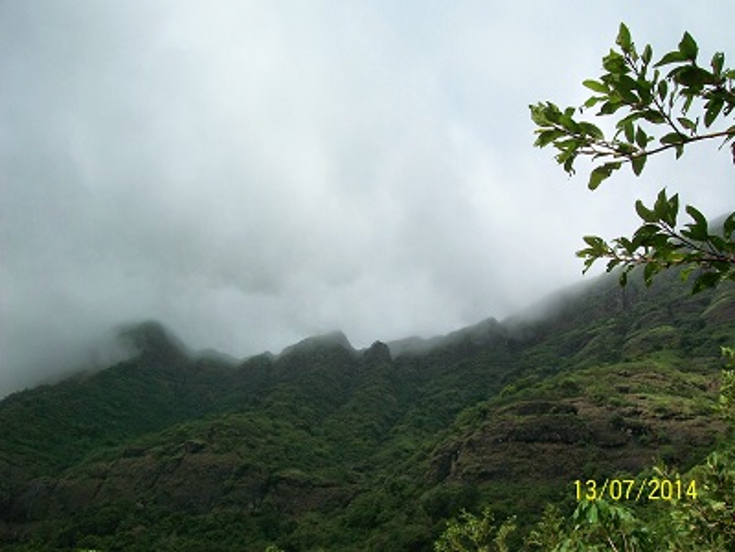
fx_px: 764
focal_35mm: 36
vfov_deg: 39.7
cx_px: 368
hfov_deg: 51.4
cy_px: 276
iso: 80
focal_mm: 6
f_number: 4.8
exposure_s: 1/640
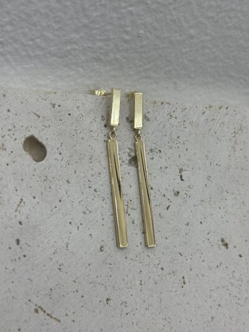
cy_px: 166
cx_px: 124
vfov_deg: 39.6
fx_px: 460
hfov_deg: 30.3
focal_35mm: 48
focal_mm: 6.86
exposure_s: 1/549
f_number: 1.78
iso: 80
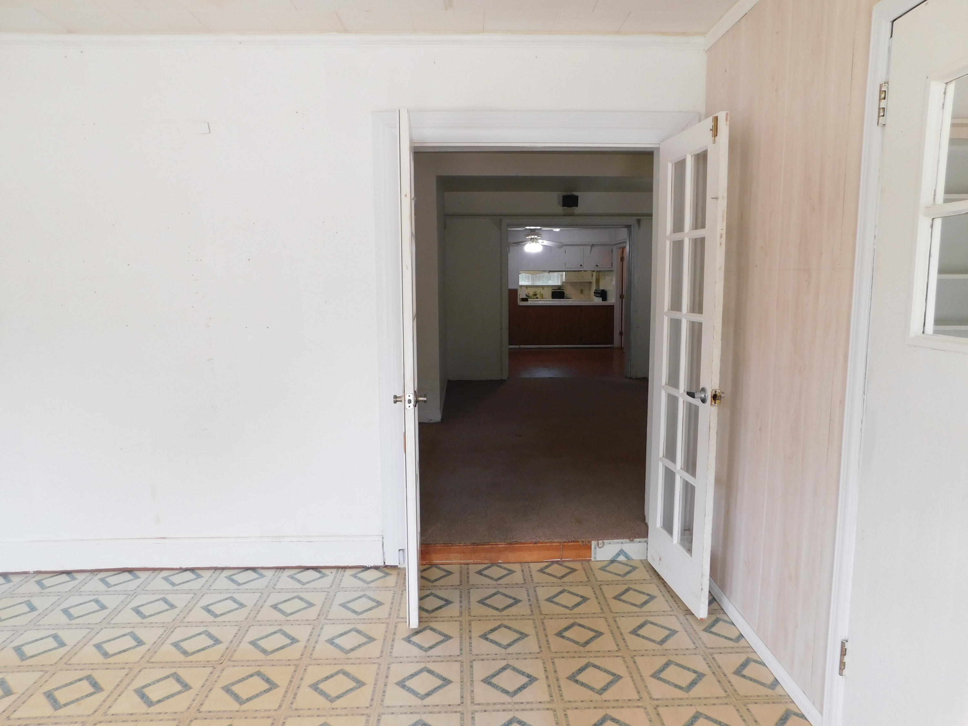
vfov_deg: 56.8
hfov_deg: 71.6
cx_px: 484
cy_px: 363
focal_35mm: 24
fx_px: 671
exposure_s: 1/40
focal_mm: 4.1
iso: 125
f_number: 3
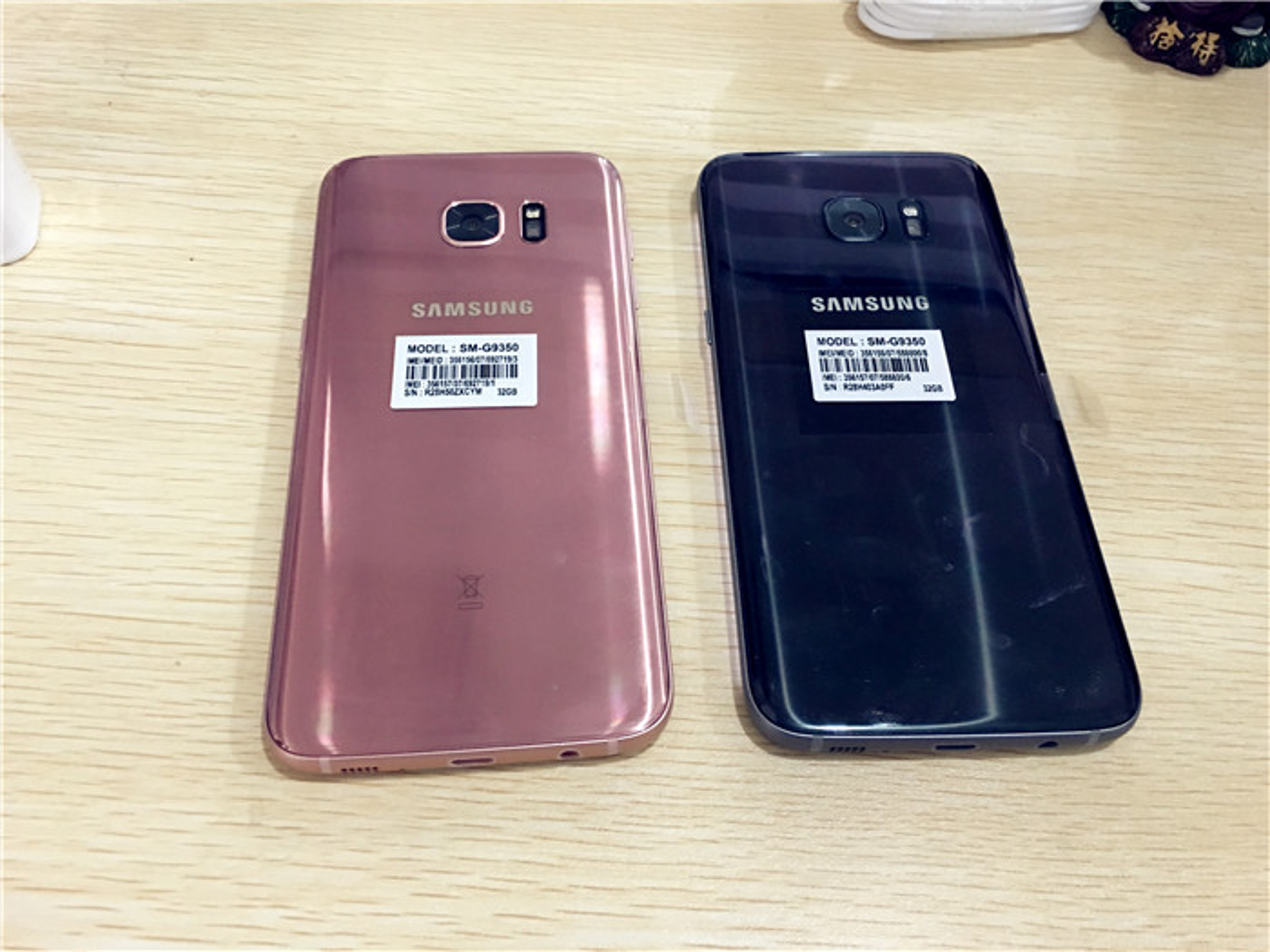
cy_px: 476
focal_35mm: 29
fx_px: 1064
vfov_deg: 48.2
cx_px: 635
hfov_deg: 61.7
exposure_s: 1/8
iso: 100
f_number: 2.2
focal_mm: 4.15
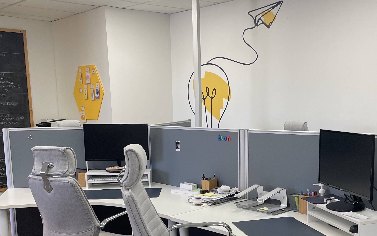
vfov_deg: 27.5
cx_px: 209
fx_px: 473
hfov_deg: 43.4
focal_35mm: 46
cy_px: 187
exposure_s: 1/121
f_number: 1.6
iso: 125
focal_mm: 4.2
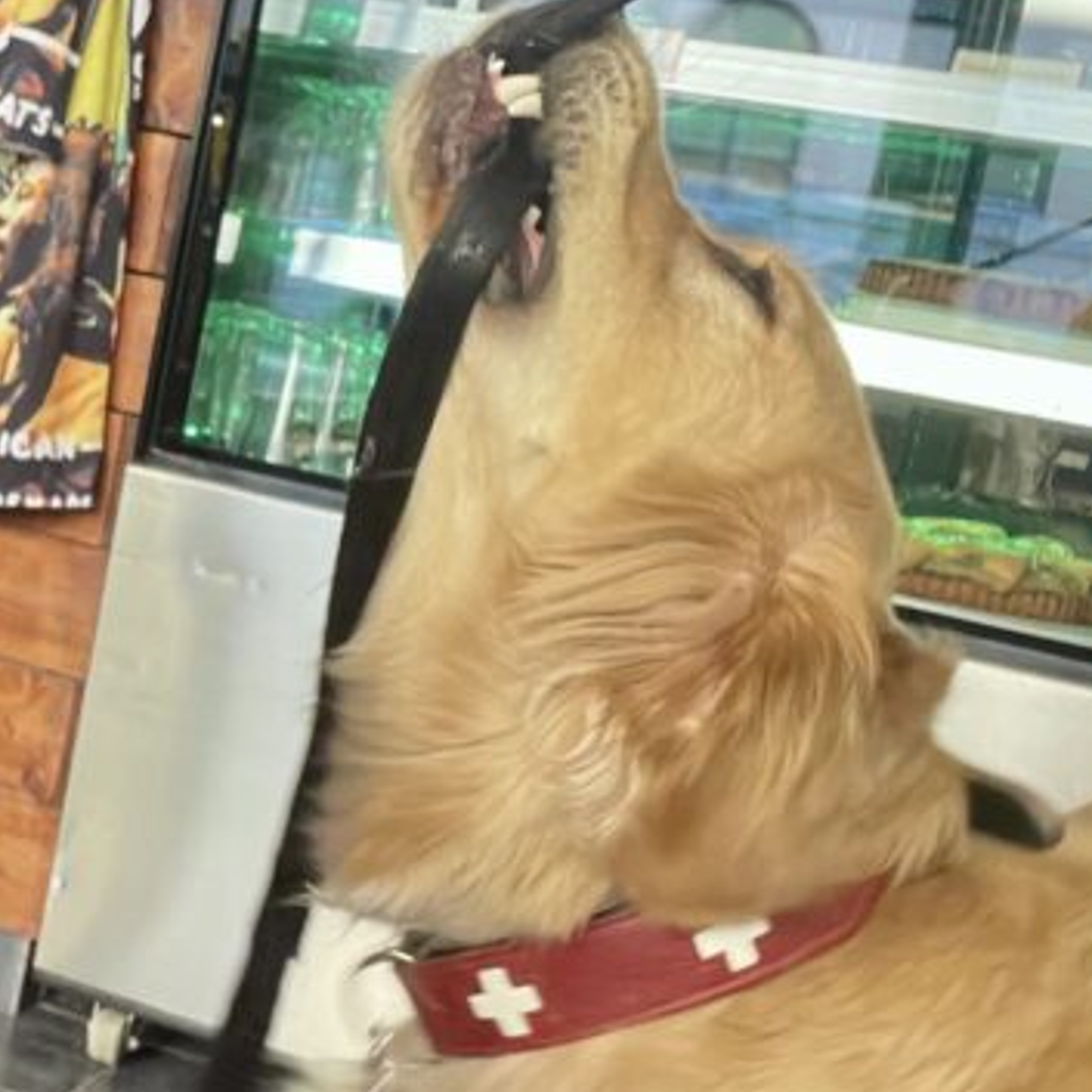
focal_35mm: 59
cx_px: 145
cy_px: 467
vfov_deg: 29.0
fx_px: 2106
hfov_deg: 28.2
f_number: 2.2
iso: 200
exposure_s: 1/50
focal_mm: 2.71
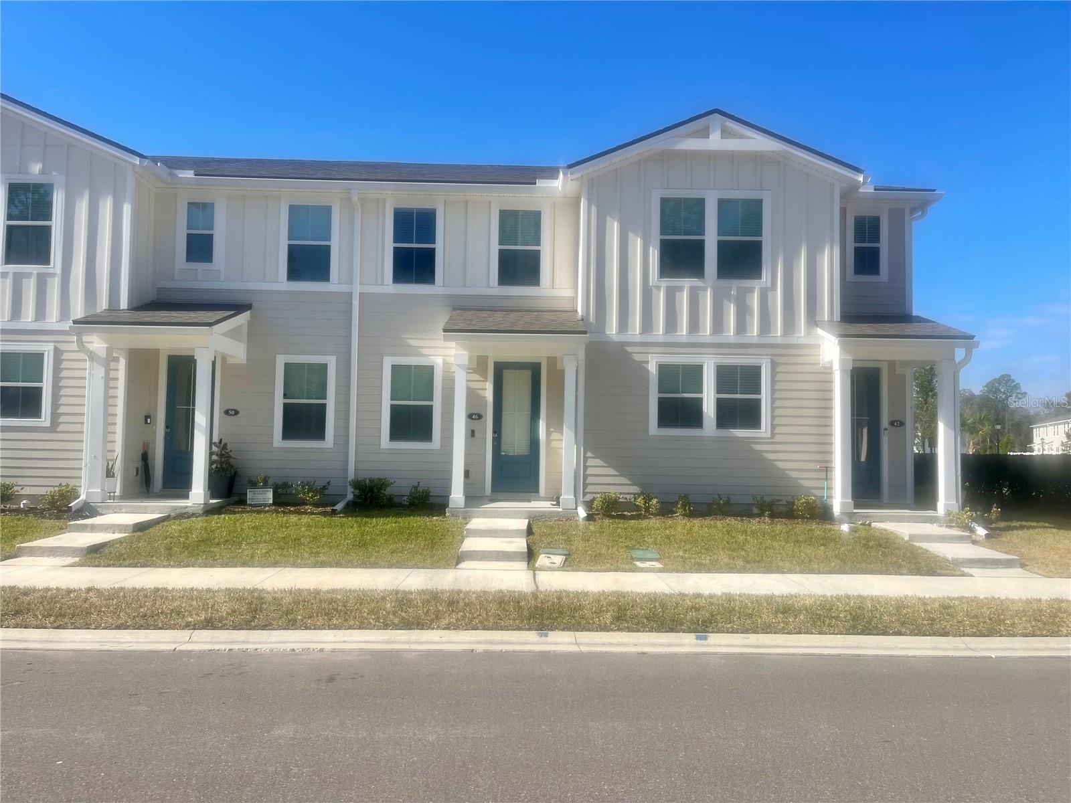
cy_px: 402
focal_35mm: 26
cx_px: 536
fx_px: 804
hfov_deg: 67.3
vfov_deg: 53.1
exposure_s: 1/3448
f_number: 1.6
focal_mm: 5.1
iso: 32
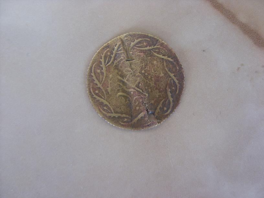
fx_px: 290
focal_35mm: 38
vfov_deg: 37.7
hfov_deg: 49.0
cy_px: 99
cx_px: 132
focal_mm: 6.3
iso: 100
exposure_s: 1/30
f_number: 2.8
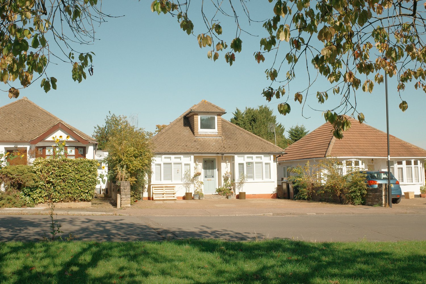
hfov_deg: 54.4
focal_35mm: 35
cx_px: 213
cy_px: 142
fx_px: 414
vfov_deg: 37.9
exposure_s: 1/1000
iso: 200
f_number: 5.6
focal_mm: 18.3
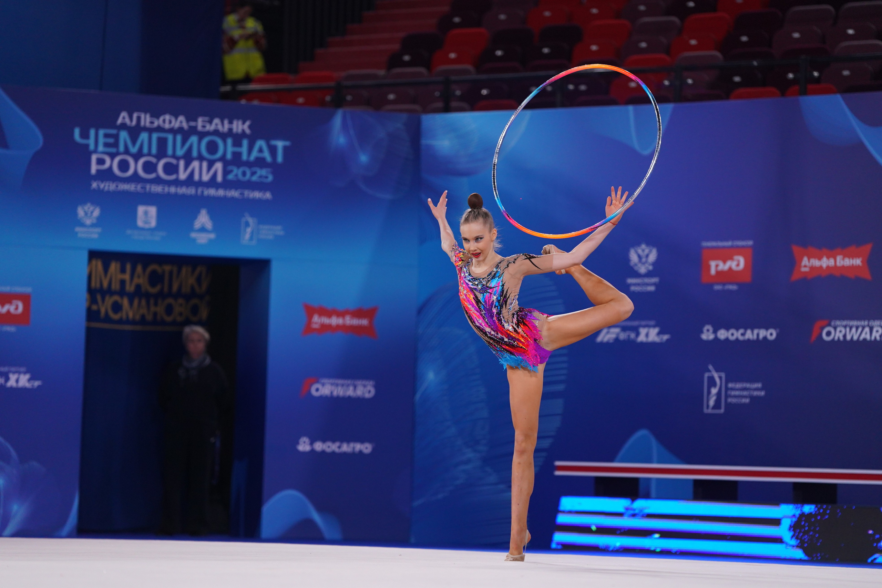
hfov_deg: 14.3
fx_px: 3528
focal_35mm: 144
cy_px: 294
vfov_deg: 9.5
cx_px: 441
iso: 1600
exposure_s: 1/1600
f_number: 2.8
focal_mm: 144
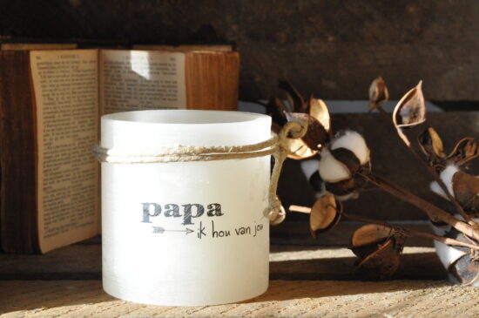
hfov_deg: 26.0
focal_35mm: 78
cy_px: 159
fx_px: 1036
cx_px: 240
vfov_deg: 17.4
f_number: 9.5
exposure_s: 1/350
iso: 1600
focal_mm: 52
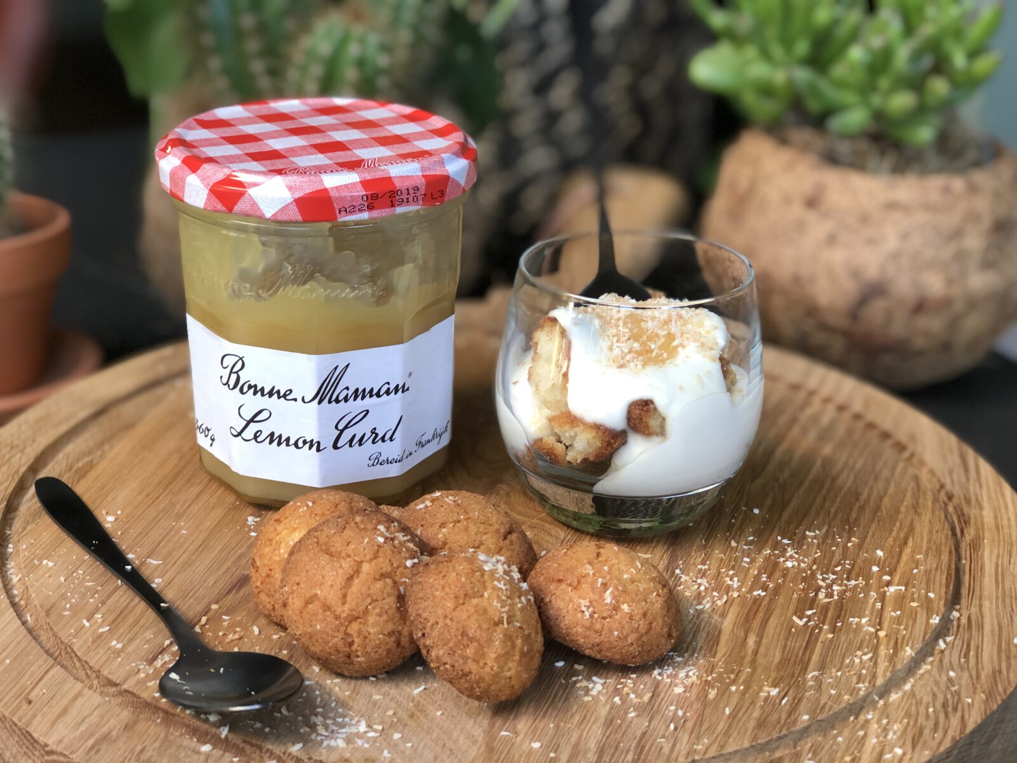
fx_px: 1675
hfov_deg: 33.8
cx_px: 508
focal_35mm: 57
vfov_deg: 25.7
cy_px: 382
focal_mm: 6.6
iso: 80
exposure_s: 1/30
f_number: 2.8
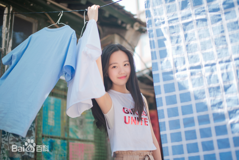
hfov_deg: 39.6
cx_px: 120
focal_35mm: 50
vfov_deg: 27.0
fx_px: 332
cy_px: 80
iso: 100
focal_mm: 50
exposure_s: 1/800
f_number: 1.8
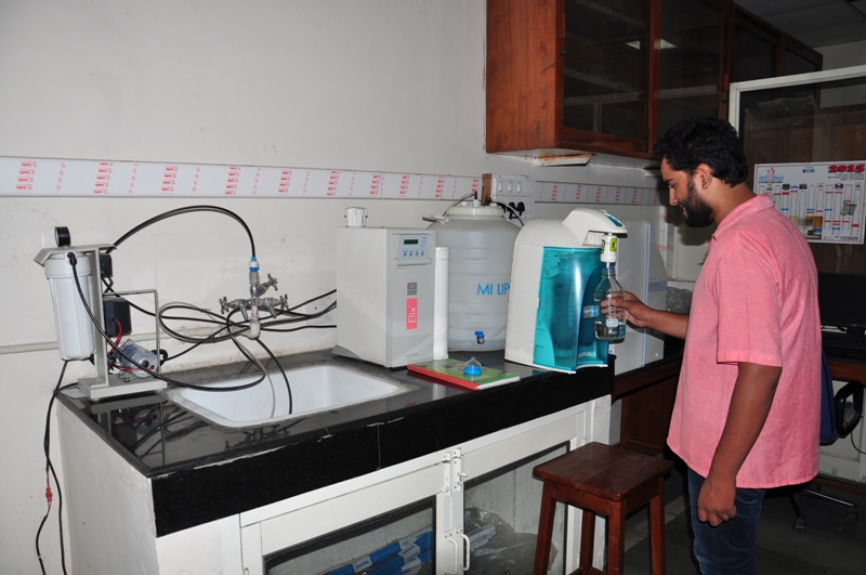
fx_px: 649
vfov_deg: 47.8
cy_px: 288
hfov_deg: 67.5
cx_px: 433
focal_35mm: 27
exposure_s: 1/200
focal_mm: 18
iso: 200
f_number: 5
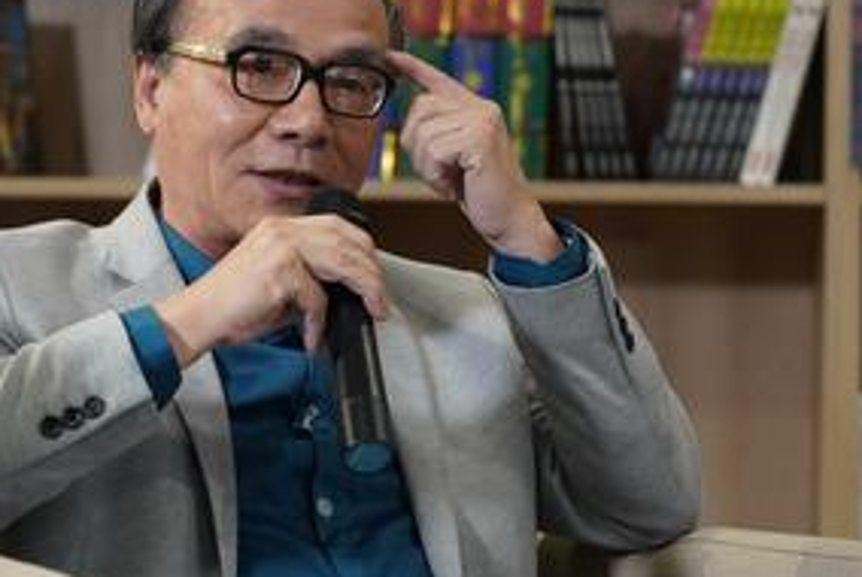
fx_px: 4866
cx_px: 370
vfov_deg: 6.8
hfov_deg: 10.1
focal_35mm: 203
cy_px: 272
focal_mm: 105
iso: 1600
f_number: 4
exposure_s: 1/125
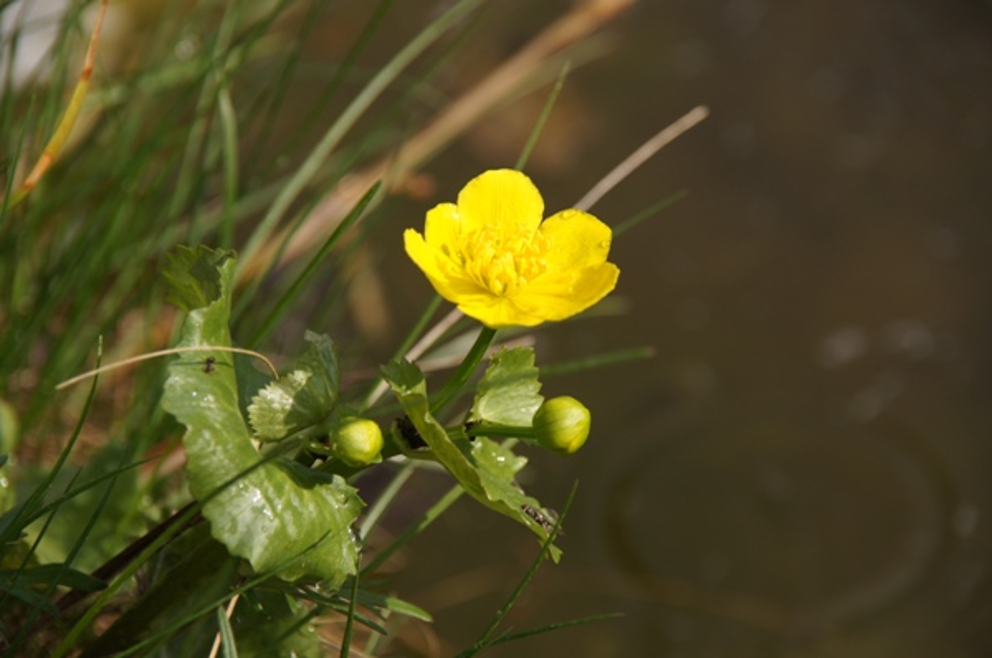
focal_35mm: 300
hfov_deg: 6.9
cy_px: 329
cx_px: 496
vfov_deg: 4.6
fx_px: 8253
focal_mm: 200
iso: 100
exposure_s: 1/320
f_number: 6.3
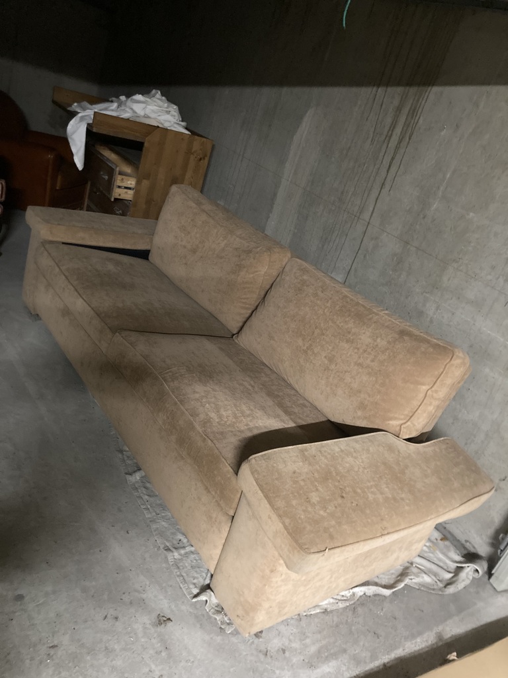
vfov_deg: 63.4
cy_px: 339
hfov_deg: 49.7
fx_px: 548
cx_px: 254
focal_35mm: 28
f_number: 1.8
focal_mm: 3.99
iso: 640
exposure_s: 1/25
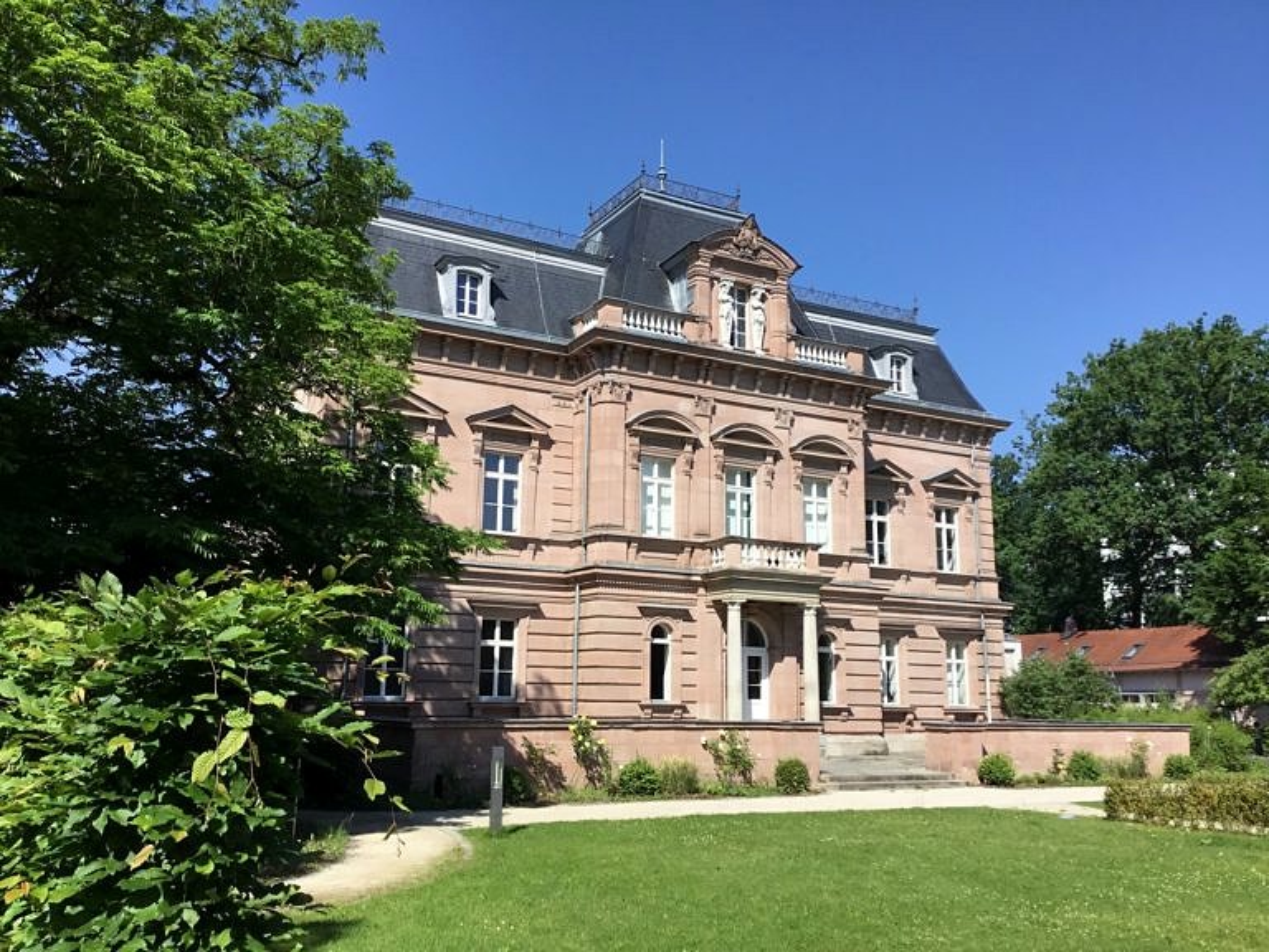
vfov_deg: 45.4
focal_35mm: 31
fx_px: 1136
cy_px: 476
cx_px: 634
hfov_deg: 58.4
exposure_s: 1/1199
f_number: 2.4
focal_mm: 3.3
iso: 25
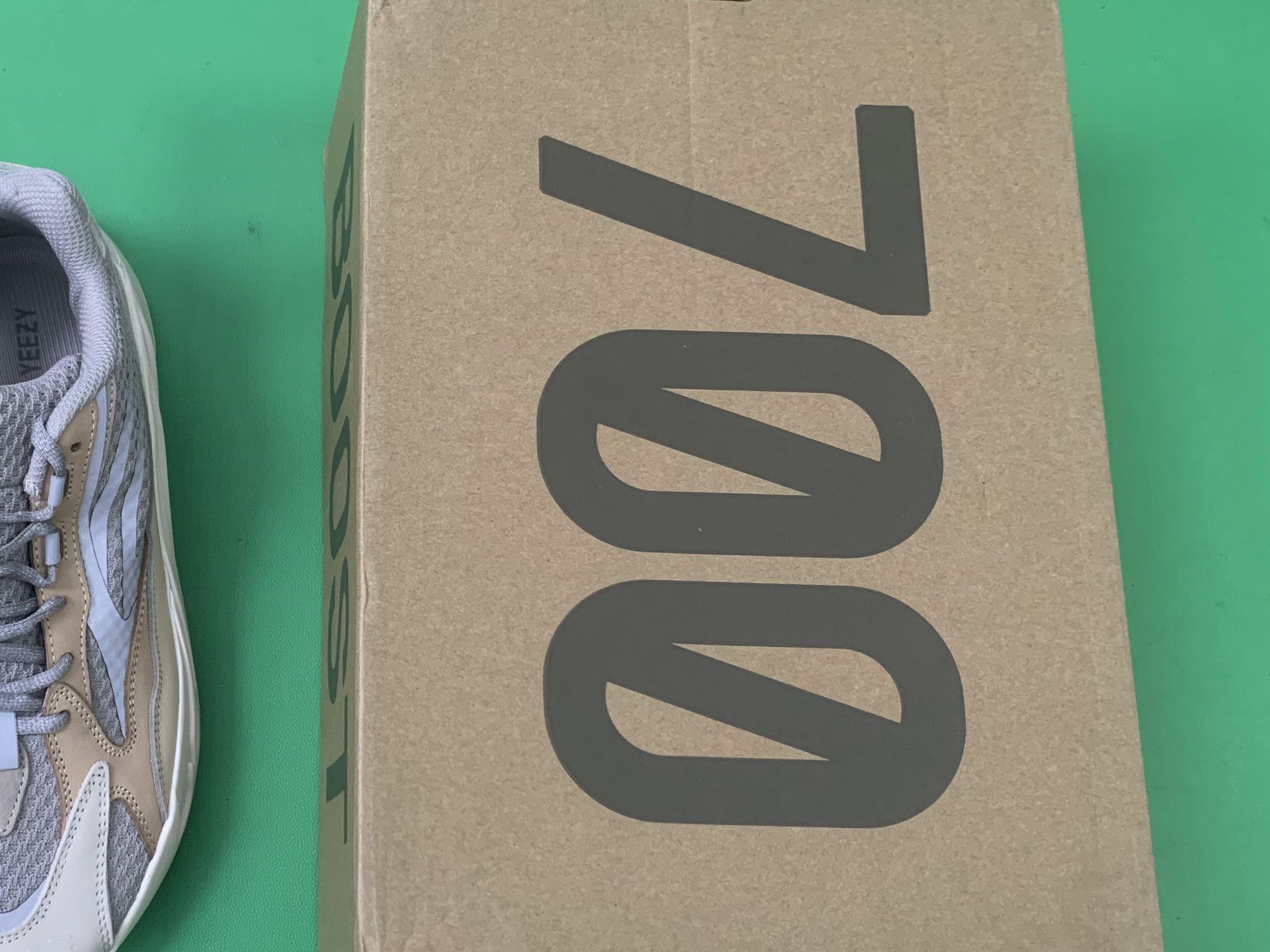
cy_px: 523
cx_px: 261
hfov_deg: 42.8
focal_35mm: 42
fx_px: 1541
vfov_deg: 34.3
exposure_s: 1/60
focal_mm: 4.25
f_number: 1.8
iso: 160
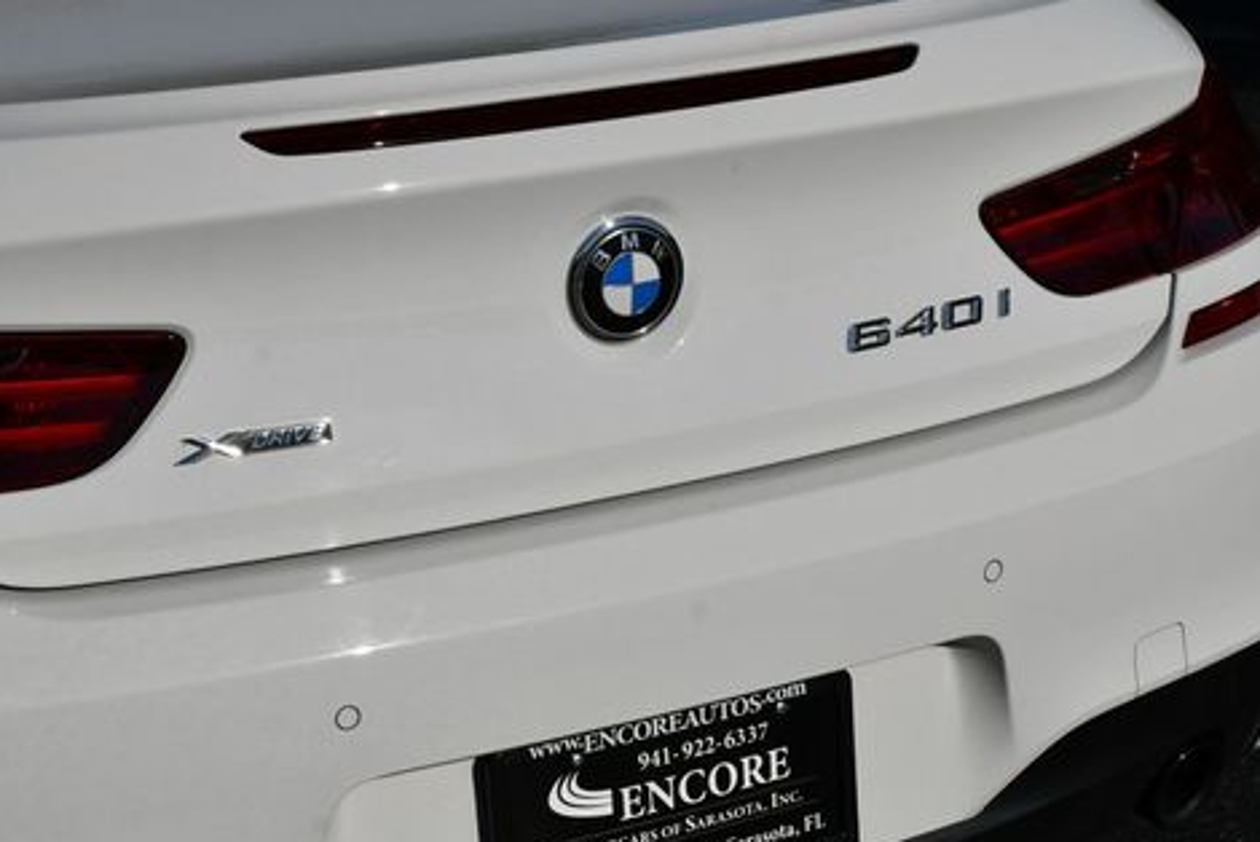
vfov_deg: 17.3
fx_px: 2767
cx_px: 426
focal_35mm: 79
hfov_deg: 25.5
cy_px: 311
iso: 100
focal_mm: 29
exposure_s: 1/500
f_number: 11
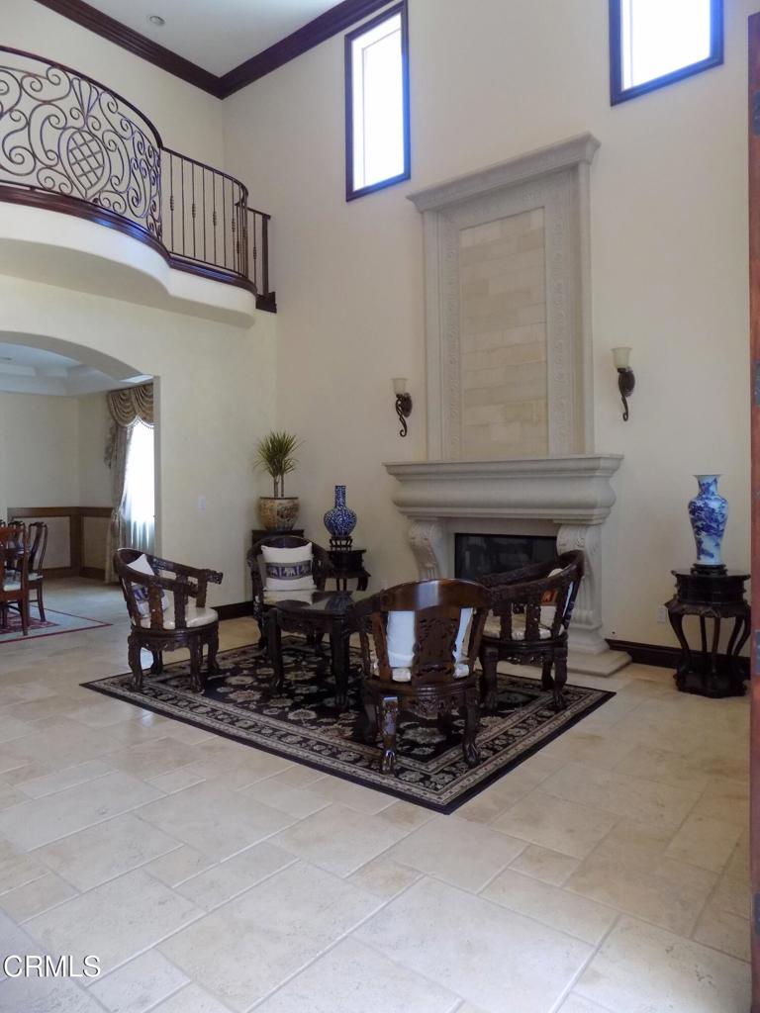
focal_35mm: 23
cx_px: 380
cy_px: 506
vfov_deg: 73.9
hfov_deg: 58.9
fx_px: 673
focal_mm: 4
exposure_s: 1/30
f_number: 3.1
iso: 180
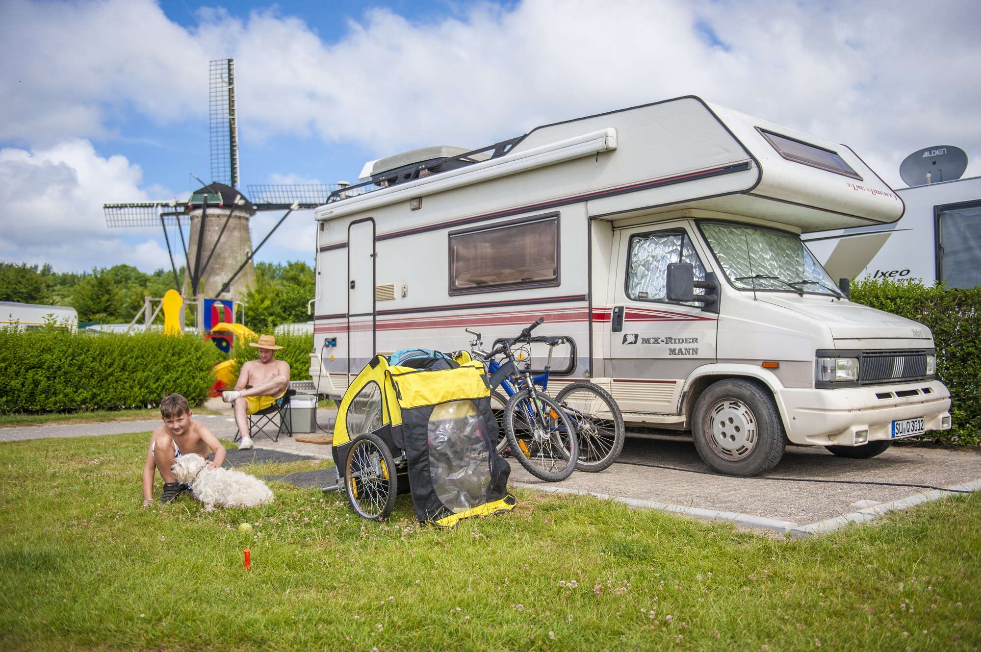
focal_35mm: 32
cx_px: 490
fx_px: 871
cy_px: 326
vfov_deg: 41.0
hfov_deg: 58.8
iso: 200
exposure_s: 1/4000
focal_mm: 32
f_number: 2.8
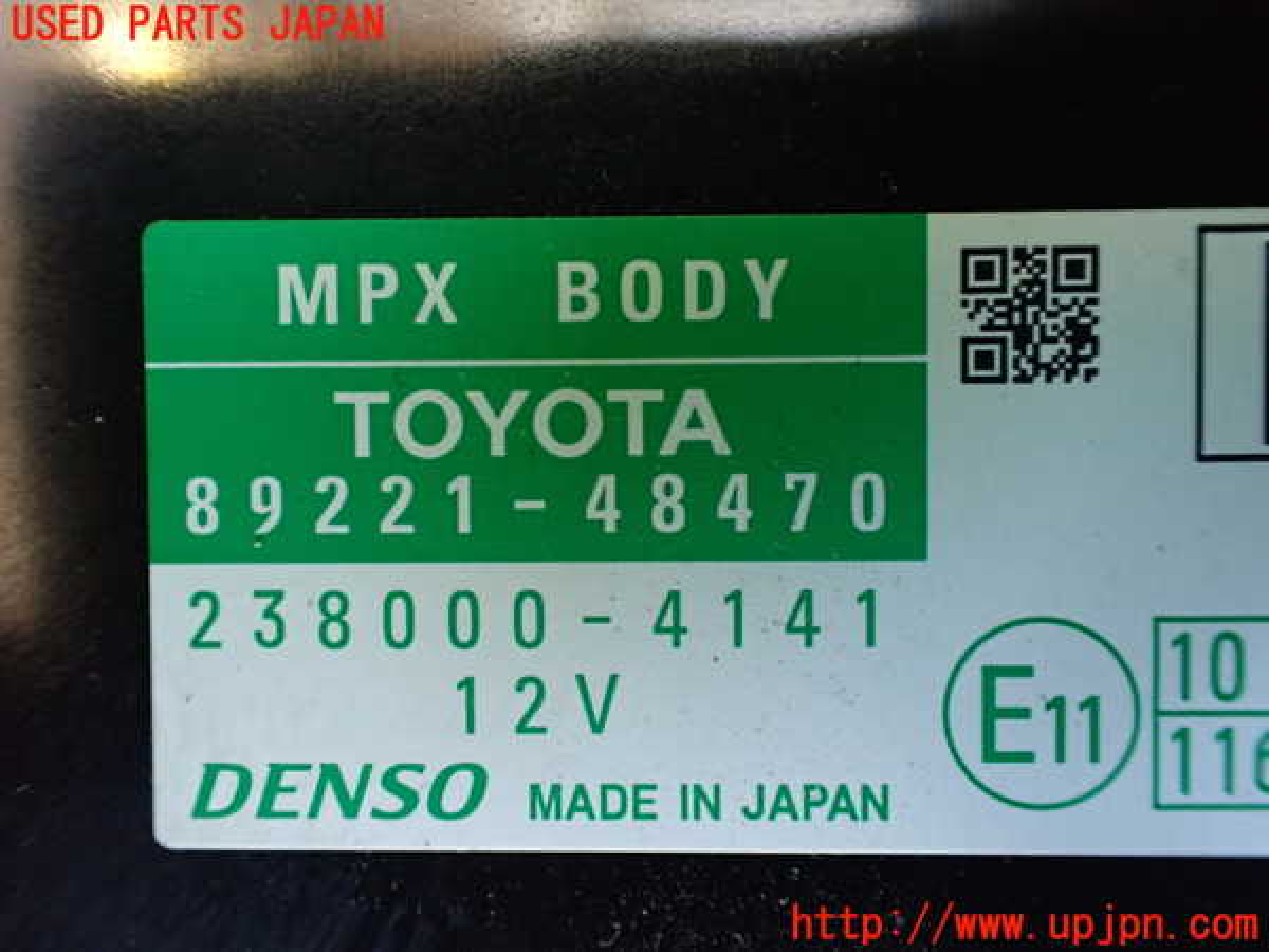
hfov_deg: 60.0
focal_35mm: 30
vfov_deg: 46.8
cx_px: 634
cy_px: 476
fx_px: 1100
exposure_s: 1/40
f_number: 2.3
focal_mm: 5.4
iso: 800
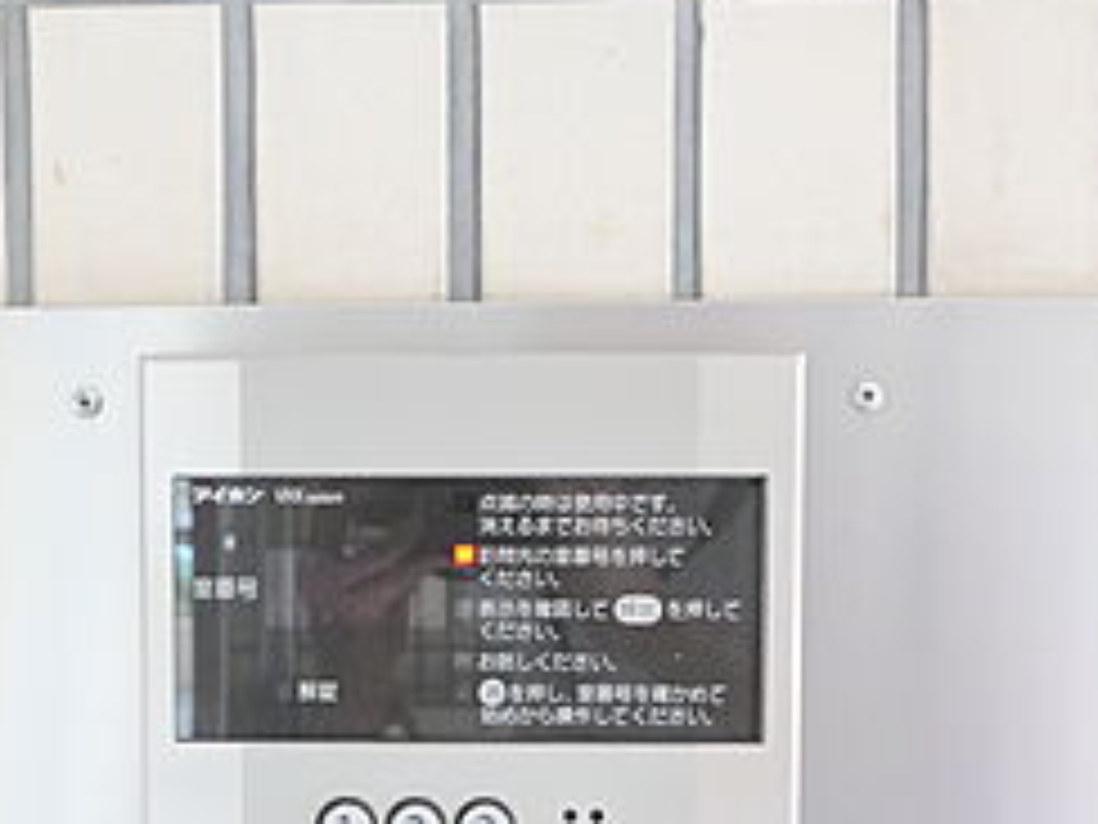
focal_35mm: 59
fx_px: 1871
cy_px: 657
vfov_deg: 24.4
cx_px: 428
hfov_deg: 32.6
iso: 1250
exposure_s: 1/60
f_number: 4
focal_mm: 12
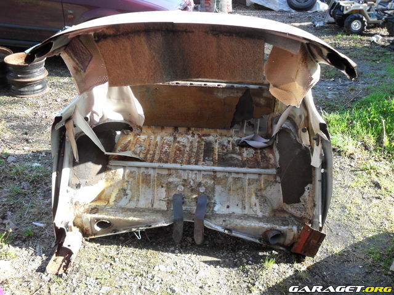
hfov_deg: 52.6
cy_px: 148
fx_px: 398
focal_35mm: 35
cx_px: 197
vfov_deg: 40.7
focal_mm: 6.2
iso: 100
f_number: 2.8
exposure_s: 1/125
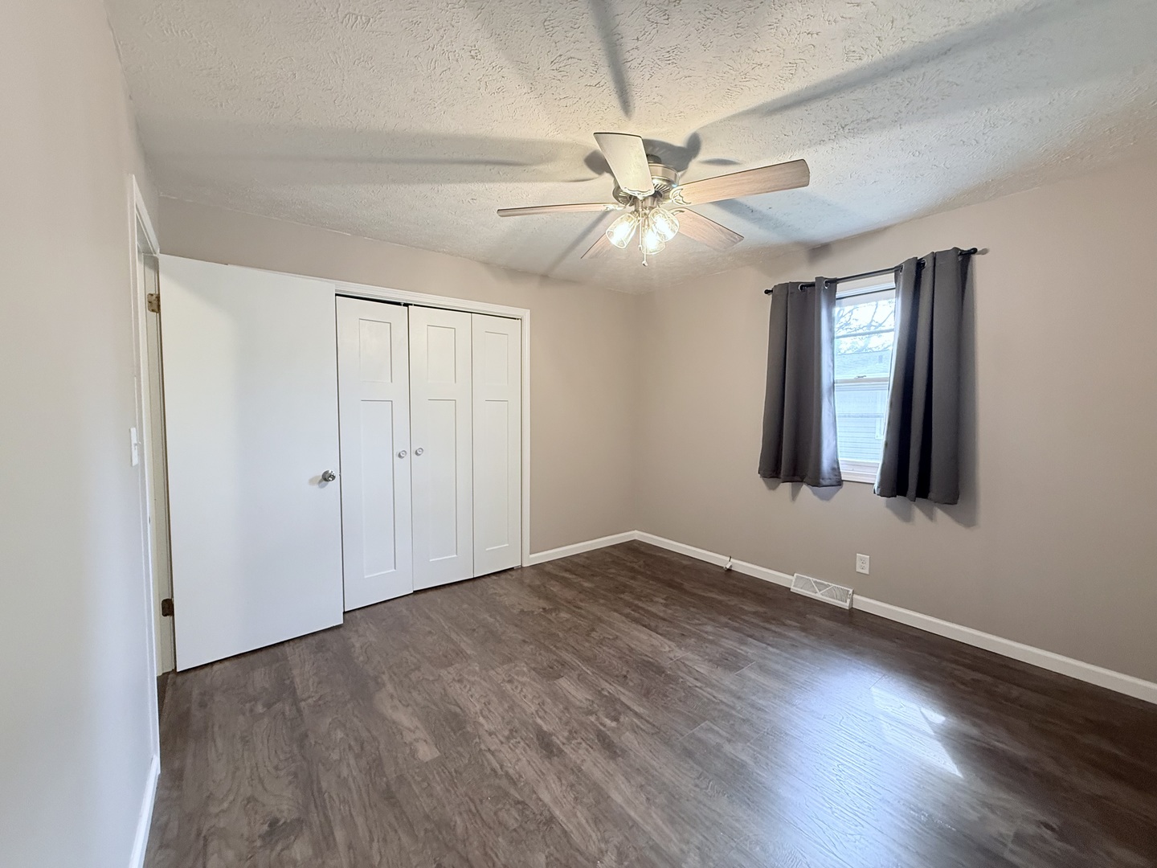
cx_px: 578
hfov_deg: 102.1
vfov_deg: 85.7
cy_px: 434
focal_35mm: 14
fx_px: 468
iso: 250
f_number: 2.2
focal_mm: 2.22
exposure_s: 1/60
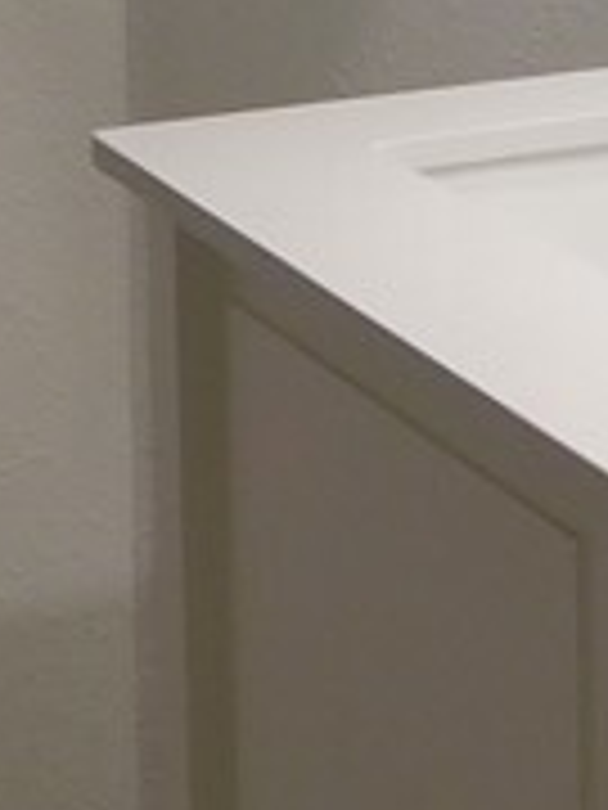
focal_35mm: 131
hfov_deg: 10.3
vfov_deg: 14.5
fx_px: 3068
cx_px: 1297
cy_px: -189
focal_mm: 4
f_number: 3
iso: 125
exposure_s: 1/50
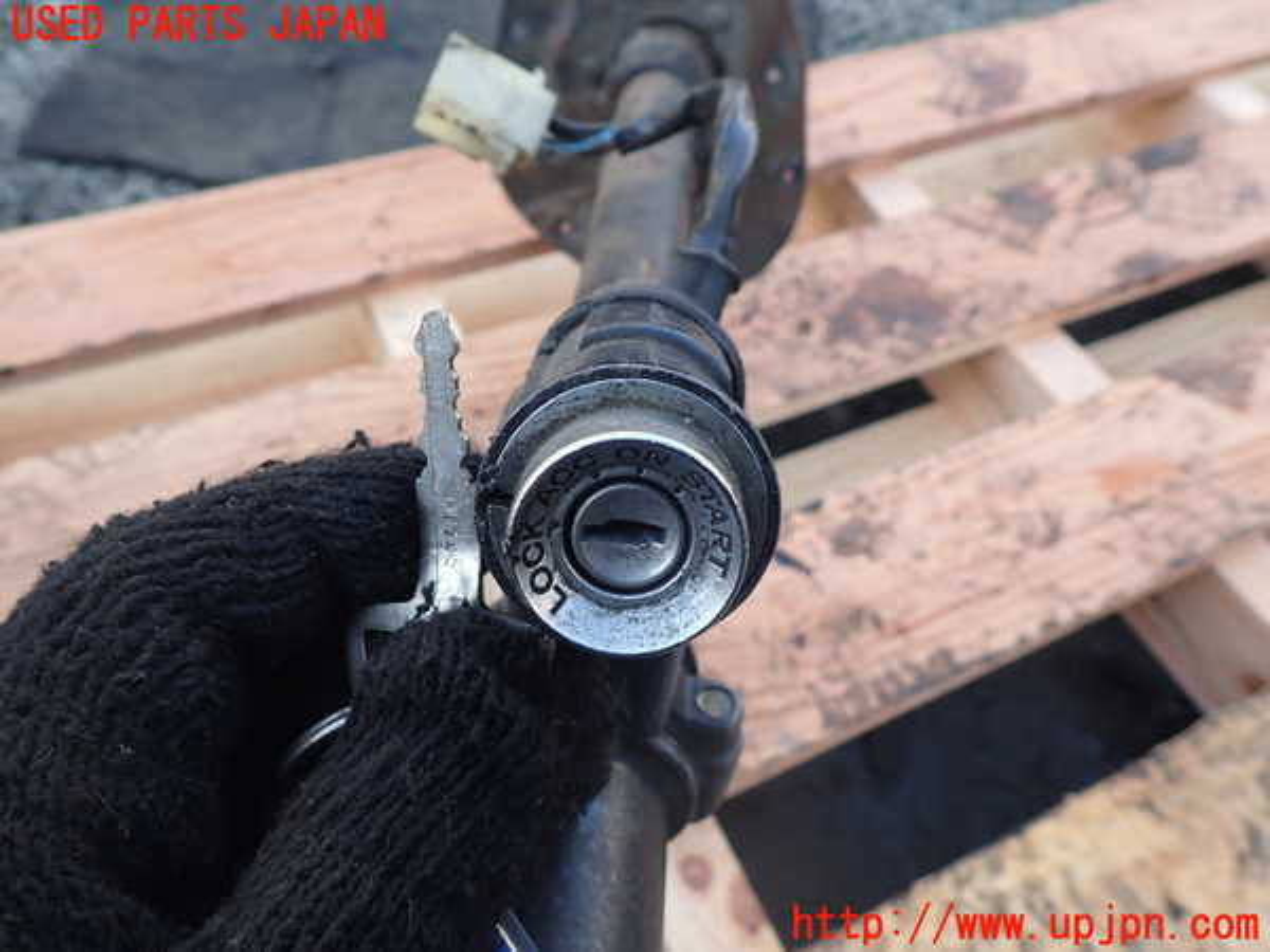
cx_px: 635
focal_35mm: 25
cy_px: 476
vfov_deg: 54.9
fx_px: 917
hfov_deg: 69.4
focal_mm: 4.5
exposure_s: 1/125
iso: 100
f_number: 2.8
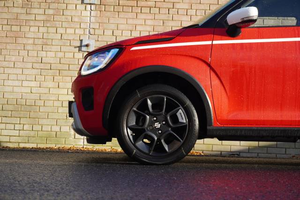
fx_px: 550
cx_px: 150
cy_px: 100
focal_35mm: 66
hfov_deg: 30.5
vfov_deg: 20.6
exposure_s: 1/160
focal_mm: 44
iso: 250
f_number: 5.6
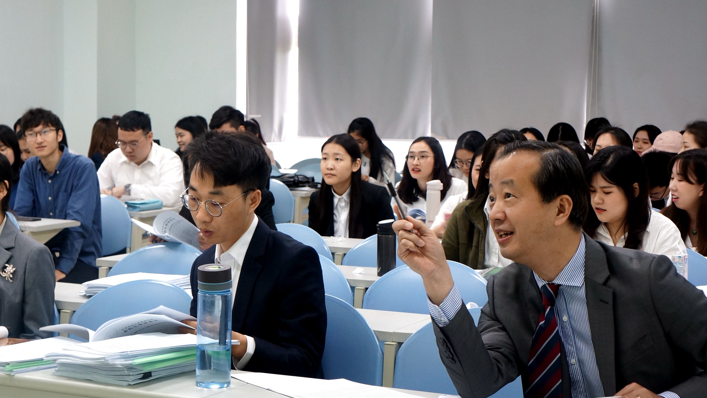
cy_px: 231
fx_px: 1237
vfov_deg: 18.2
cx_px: 294
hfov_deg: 31.8
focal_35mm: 66
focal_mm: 31
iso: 400
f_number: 5.6
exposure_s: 1/20
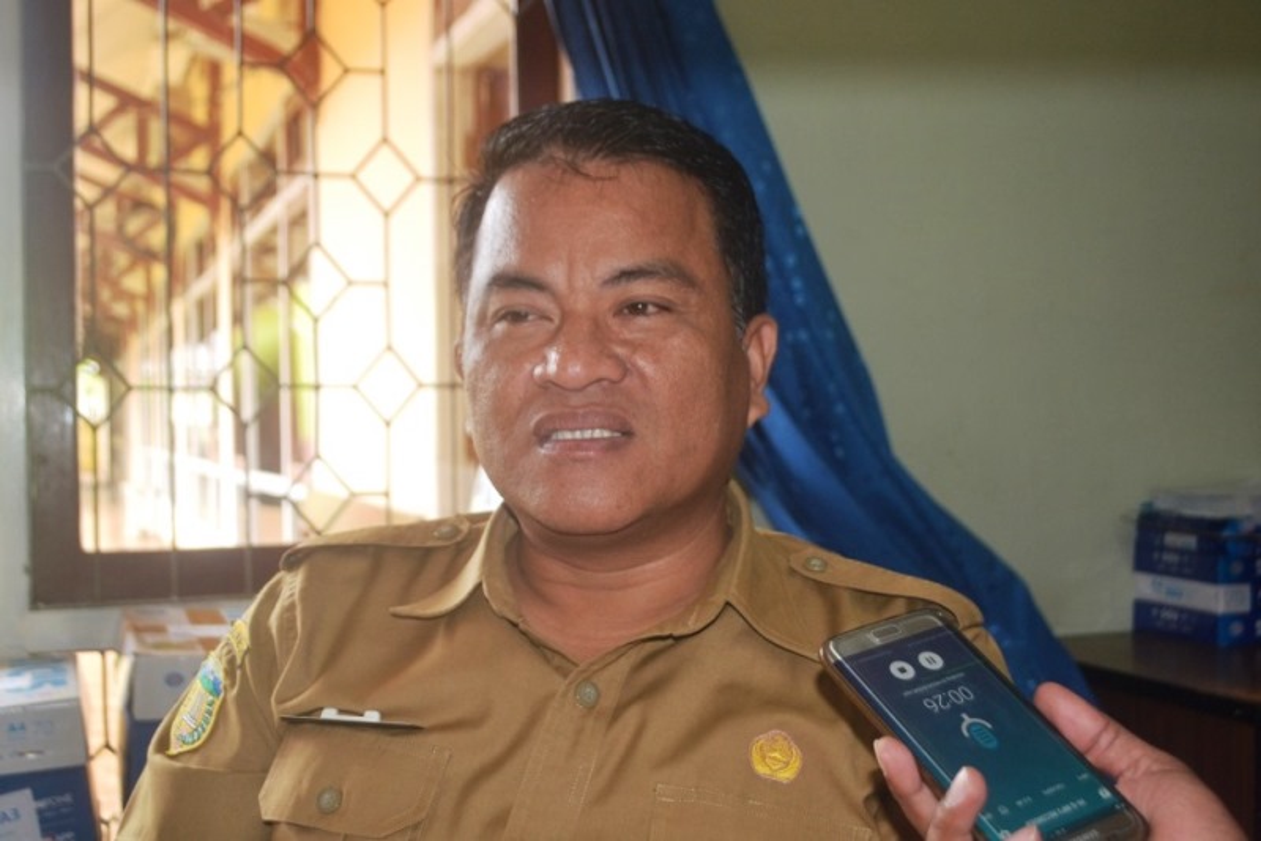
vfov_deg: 30.9
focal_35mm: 44
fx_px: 1524
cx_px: 630
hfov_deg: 44.9
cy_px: 420
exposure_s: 1/80
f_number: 4.5
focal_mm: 29
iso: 400
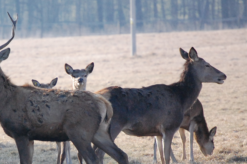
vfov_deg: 2.4
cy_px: 125
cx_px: 44
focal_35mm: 570
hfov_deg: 3.6
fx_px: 3908
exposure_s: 1/1600
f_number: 6.3
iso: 1600
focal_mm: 200
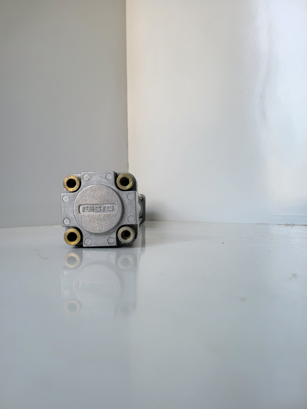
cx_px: 154
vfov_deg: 71.6
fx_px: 284
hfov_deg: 56.8
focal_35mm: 24
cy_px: 204
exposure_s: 1/145
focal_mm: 5
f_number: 1.8
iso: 40
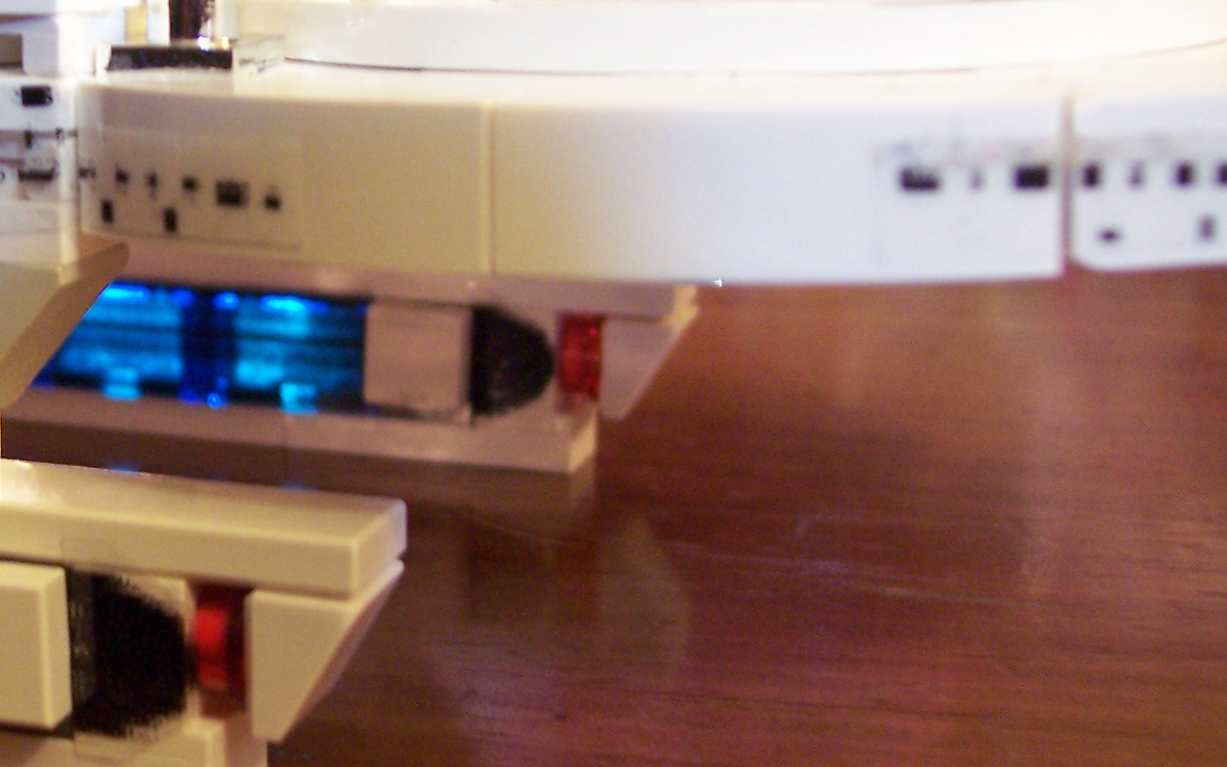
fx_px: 2508
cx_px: 133
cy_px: 161
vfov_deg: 17.3
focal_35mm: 75
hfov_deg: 26.6
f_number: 3.4
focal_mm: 8
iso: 200
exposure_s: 1/8
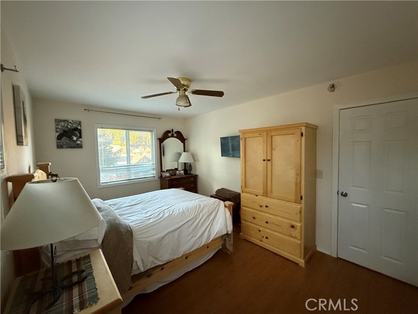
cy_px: 157
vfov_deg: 85.7
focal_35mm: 14
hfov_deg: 102.1
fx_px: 169
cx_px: 209
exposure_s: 1/60
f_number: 2.2
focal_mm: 2.22
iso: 1000
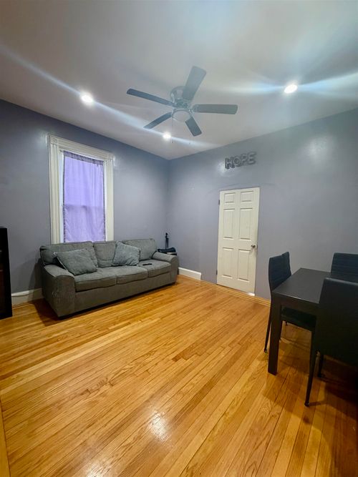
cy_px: 238
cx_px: 179
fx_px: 193
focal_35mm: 14
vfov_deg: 102.1
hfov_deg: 85.7
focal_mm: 2.22
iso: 500
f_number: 2.2
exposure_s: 1/60
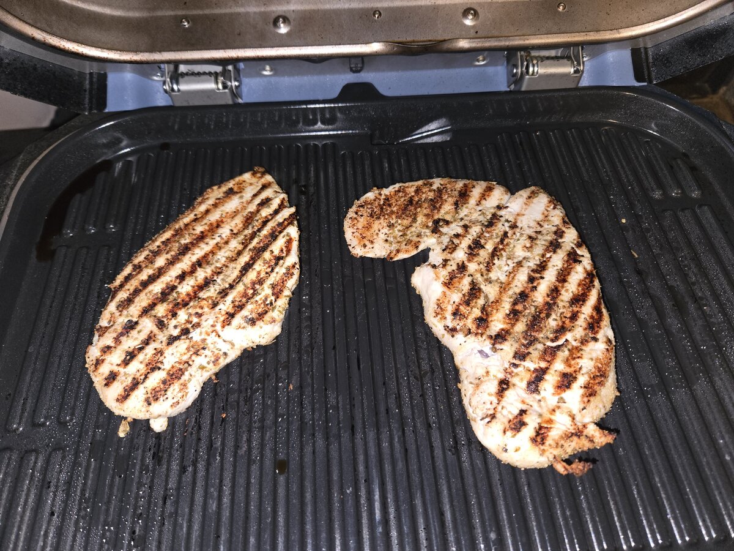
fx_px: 488
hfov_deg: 73.9
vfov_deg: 58.9
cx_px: 367
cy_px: 276
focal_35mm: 23
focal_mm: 5.4
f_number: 1.8
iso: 200
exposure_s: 1/15
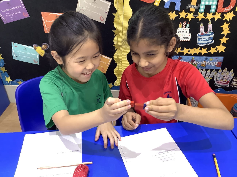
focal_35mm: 31
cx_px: 118
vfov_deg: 45.4
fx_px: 212
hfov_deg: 58.4
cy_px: 88
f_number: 2.4
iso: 160
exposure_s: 1/60
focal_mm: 3.3
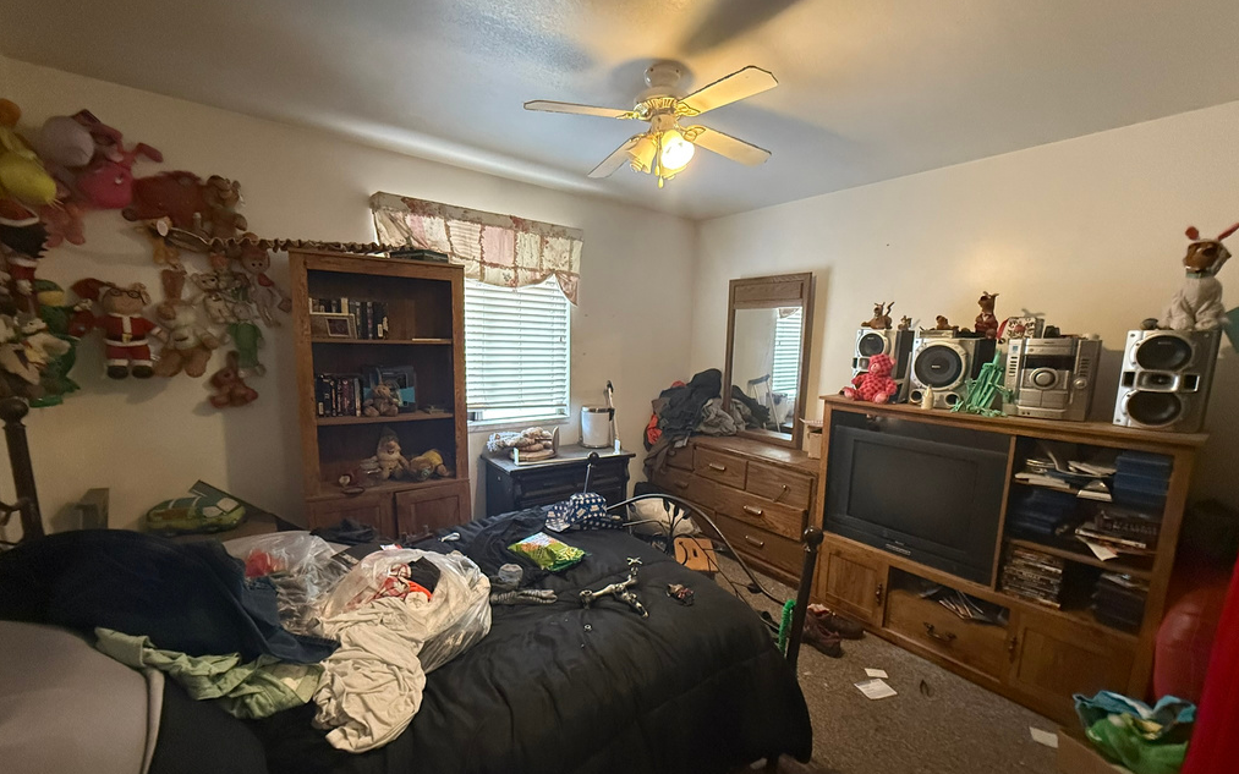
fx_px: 506
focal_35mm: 15
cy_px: 416
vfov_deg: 74.7
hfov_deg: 101.5
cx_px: 623
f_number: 2.2
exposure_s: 1/60
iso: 800
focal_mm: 2.22
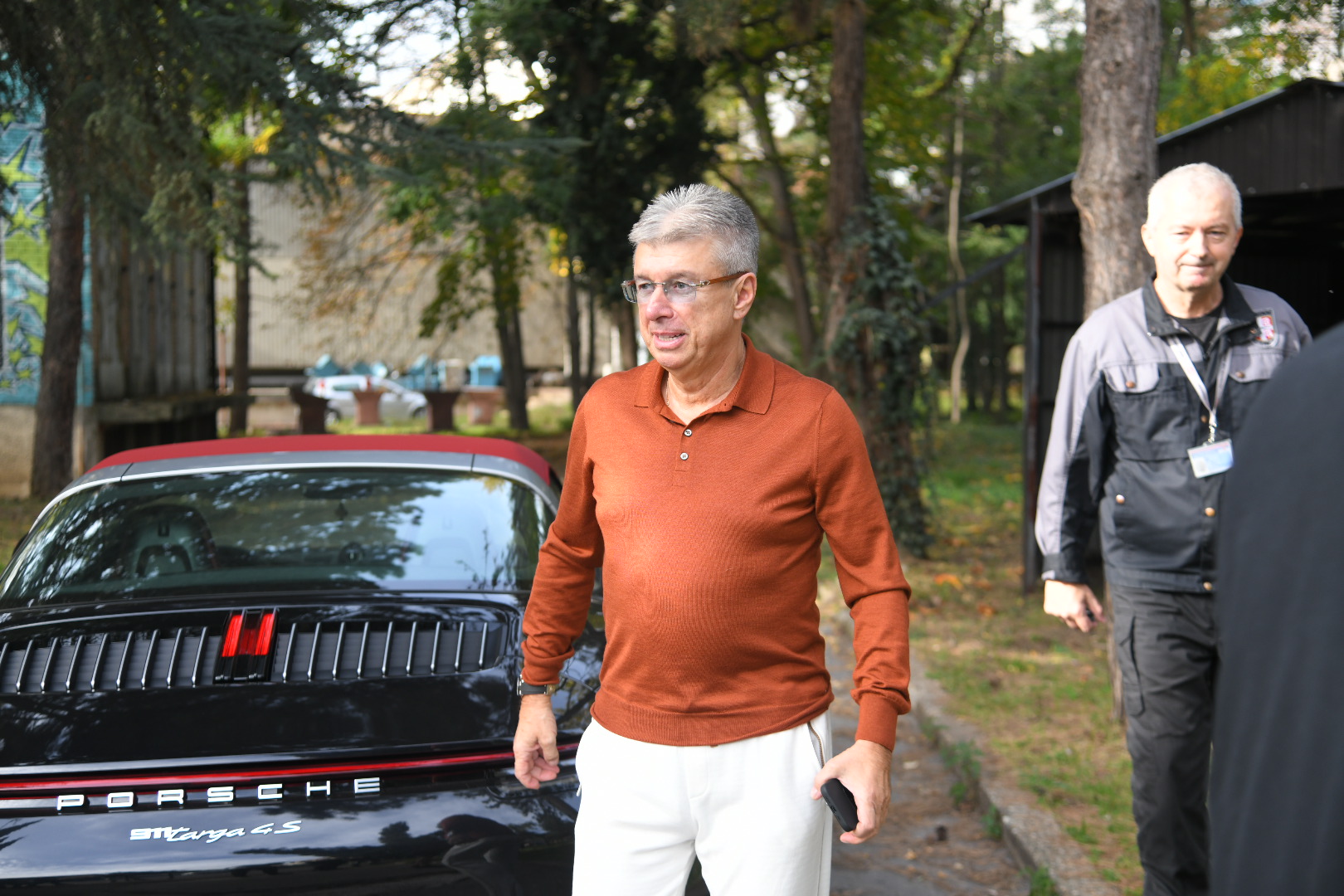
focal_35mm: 55
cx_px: 672
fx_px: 2053
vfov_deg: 24.6
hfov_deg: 36.2
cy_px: 448
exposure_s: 1/400
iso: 400
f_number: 4
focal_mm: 55
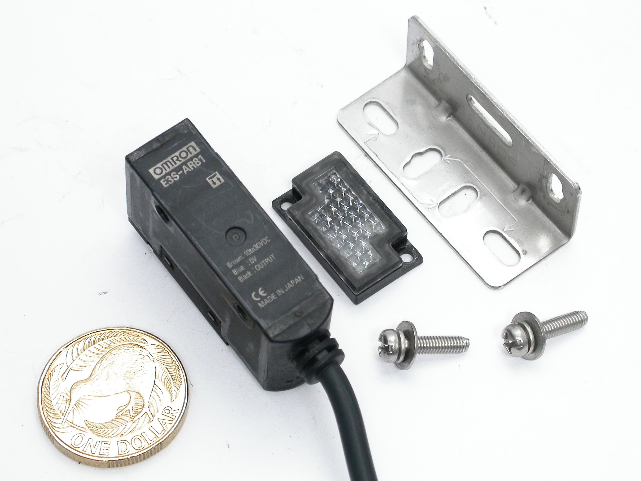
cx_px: 320
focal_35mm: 154
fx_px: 2852
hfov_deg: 12.8
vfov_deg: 9.6
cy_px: 240
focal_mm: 32
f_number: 5.8
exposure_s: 1/7.7
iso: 100
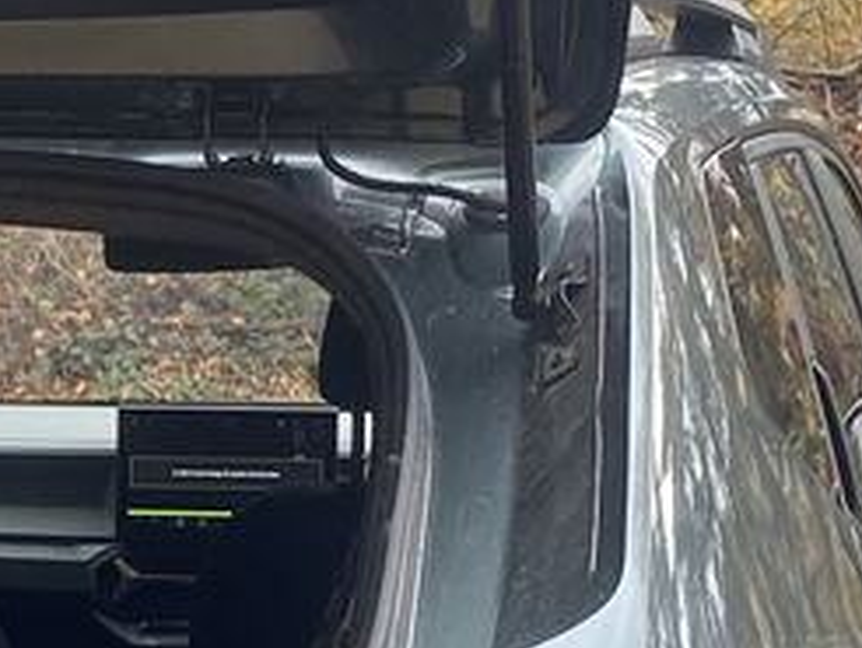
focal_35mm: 169
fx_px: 4213
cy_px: 739
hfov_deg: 11.3
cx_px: -315
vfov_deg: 8.7
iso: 40
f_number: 1.8
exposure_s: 1/122
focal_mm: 4.25
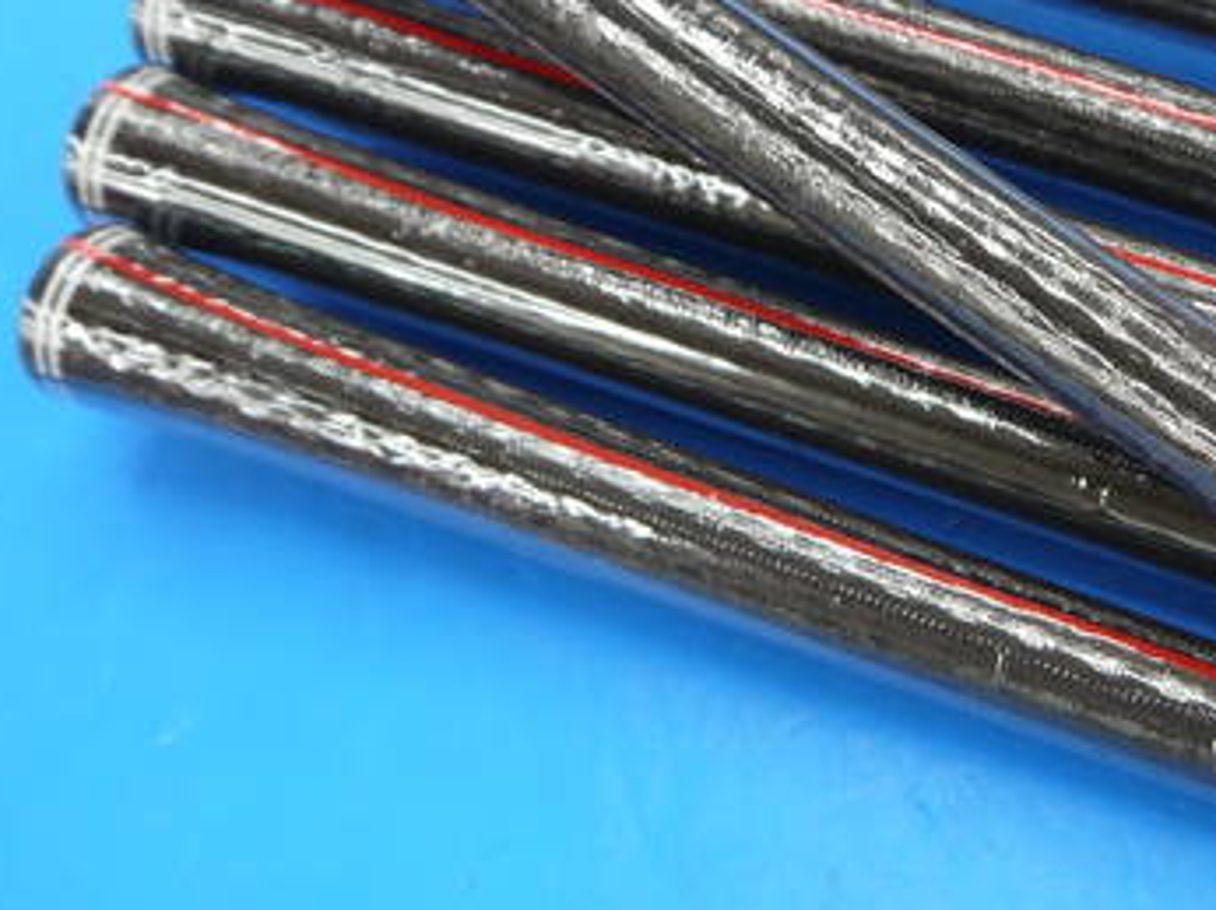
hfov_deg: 25.7
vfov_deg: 19.8
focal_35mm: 74
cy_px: 355
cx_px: 1044
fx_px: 2598
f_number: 4.2
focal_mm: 20
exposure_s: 1/60
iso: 250
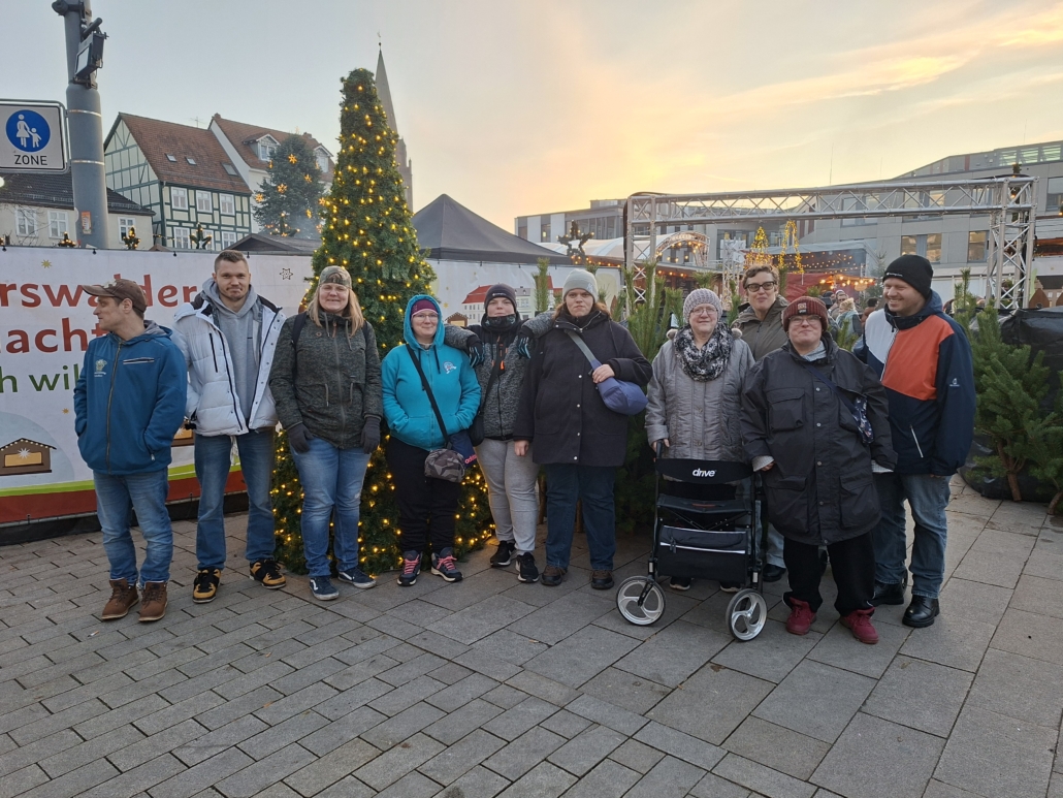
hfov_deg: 73.9
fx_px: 706
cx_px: 532
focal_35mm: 23
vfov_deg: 58.9
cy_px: 399
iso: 80
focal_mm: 5.54
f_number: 1.8
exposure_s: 1/100
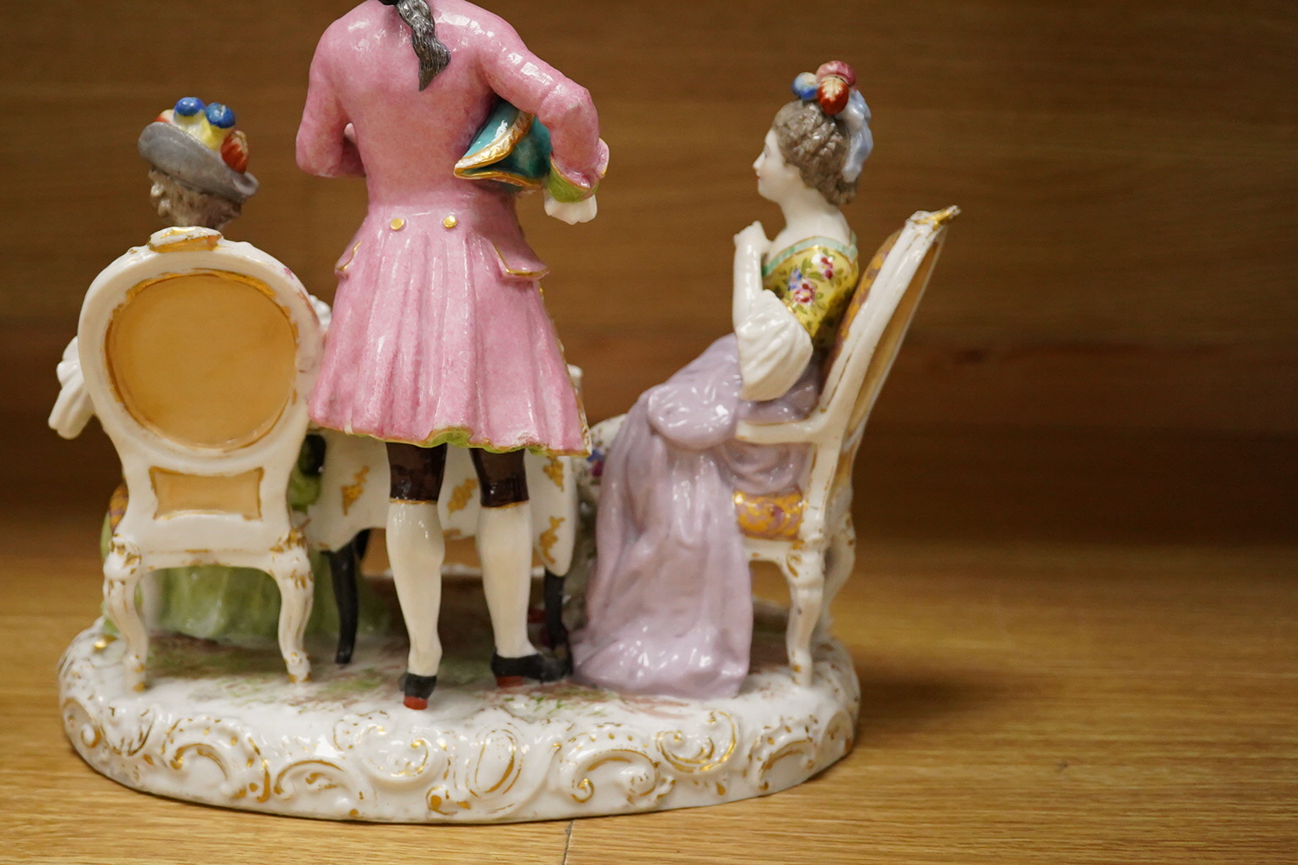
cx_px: 488
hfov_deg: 34.3
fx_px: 2091
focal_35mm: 58
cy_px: 314
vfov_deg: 23.3
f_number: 5
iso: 2500
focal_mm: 30
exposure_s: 1/500
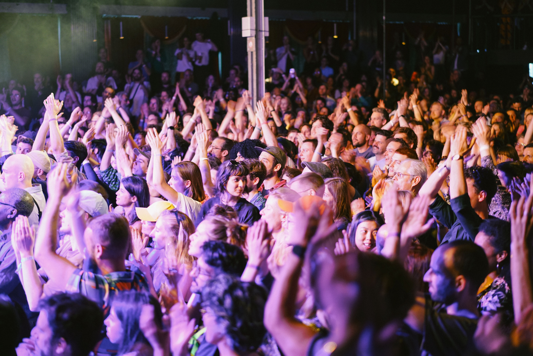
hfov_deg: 36.2
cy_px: 178
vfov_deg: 24.6
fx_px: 814
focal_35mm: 55
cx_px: 266
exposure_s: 1/15
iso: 1000
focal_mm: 55
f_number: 2
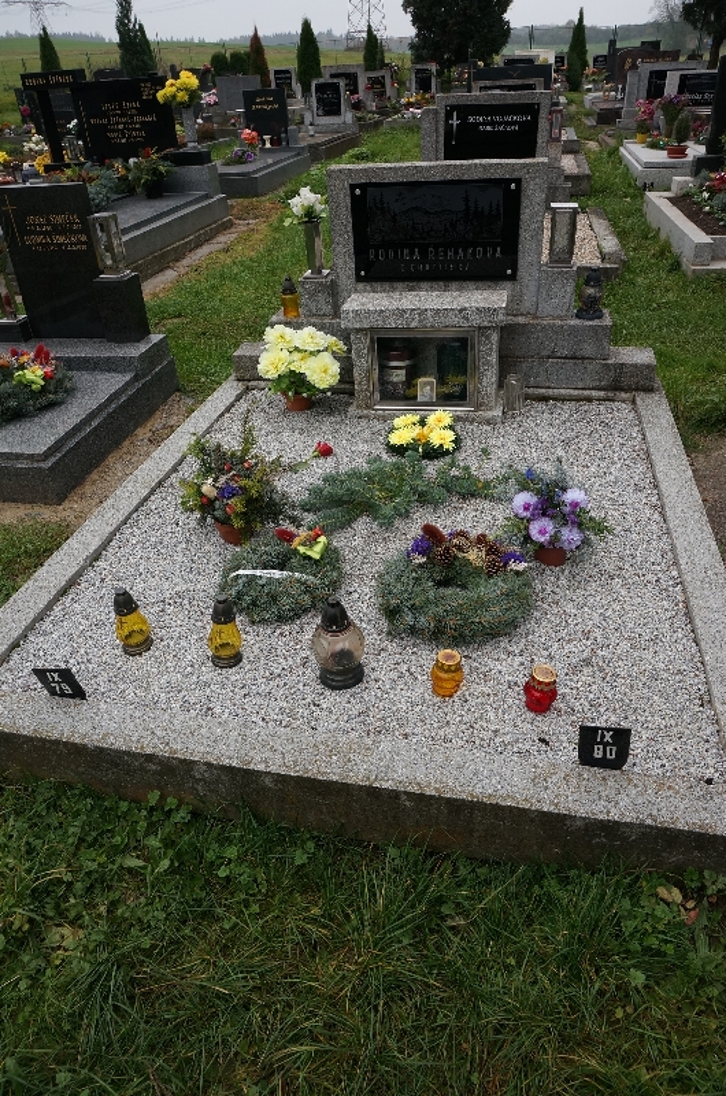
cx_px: 363
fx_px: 729
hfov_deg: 52.9
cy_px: 548
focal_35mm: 24
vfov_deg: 73.8
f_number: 8
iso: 400
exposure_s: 1/125
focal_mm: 16
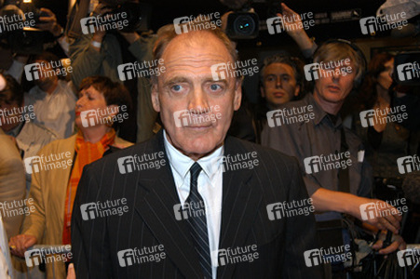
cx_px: 210
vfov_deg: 28.0
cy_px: 140
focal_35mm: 48
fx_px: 560
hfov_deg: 41.1
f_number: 5
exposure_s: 1/125
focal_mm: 32
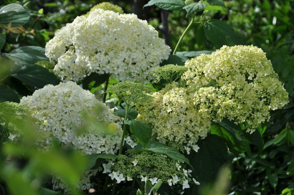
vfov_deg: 12.6
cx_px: 147
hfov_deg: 18.9
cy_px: 98
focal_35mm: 108
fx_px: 881
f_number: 5.6
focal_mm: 72
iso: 200
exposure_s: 1/800
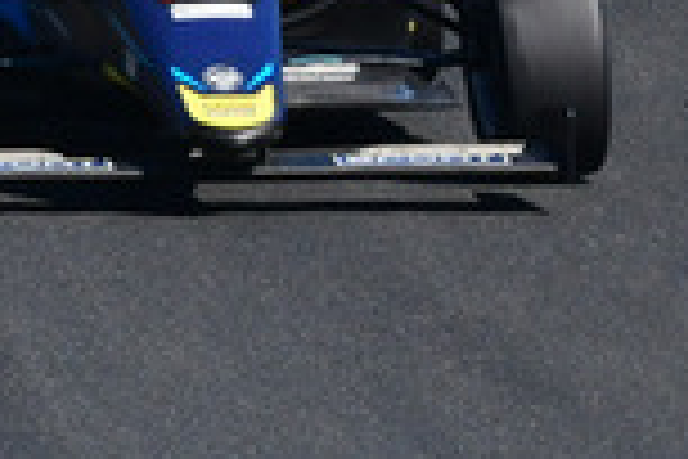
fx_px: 37417
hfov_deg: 1.1
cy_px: -338
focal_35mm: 1958
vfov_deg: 0.7
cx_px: 360
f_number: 11
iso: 500
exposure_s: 1/640
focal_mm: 250
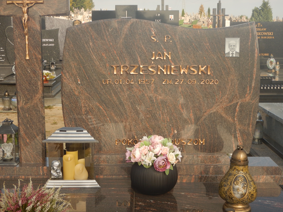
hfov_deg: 34.3
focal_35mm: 56
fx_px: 458
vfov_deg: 26.1
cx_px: 142
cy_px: 106
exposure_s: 1/400
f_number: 4.4
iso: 125
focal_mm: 10.1
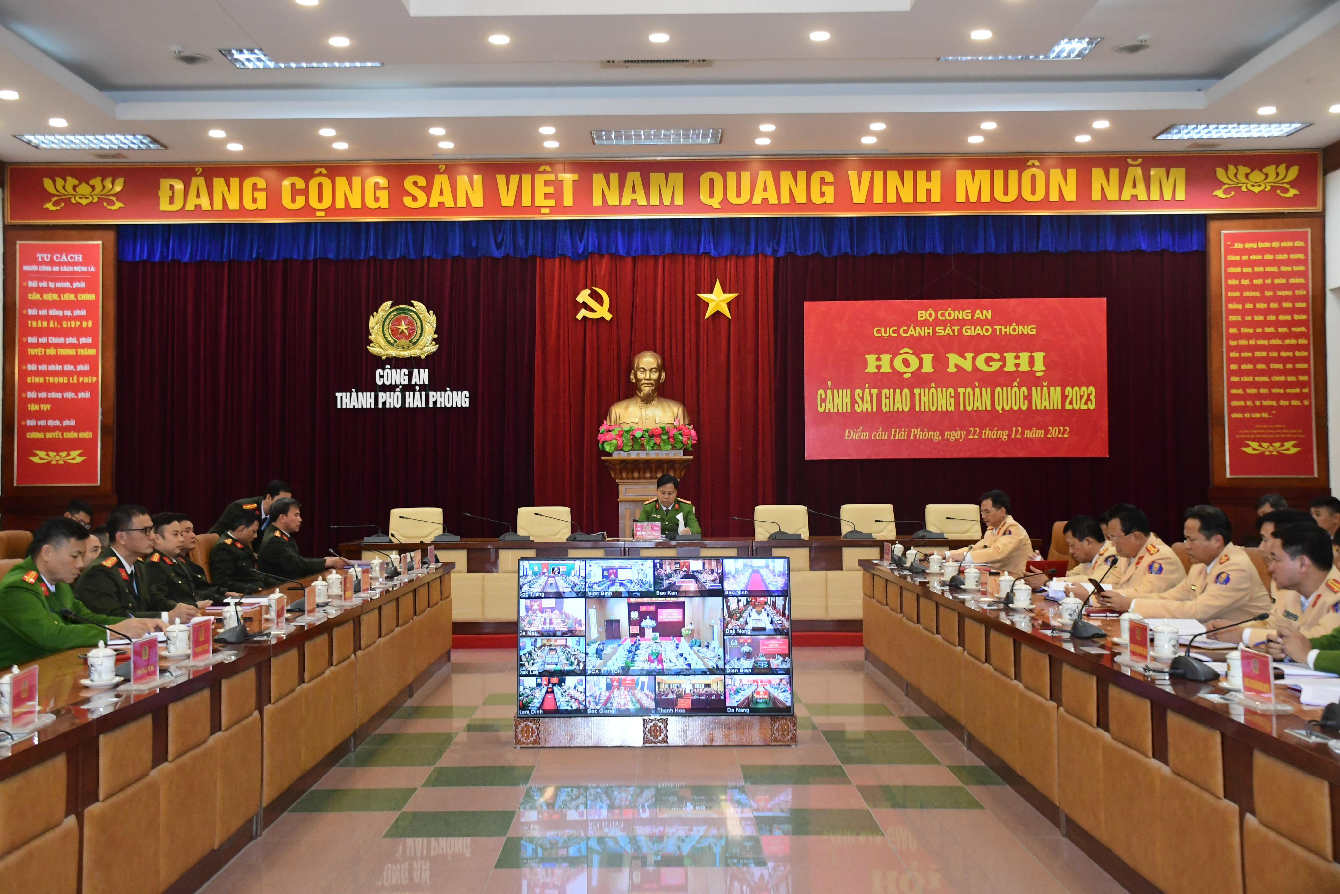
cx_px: 670
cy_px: 447
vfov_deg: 33.0
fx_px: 1507
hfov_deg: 47.9
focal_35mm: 40
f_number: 4.5
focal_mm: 27
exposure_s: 1/200
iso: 2500
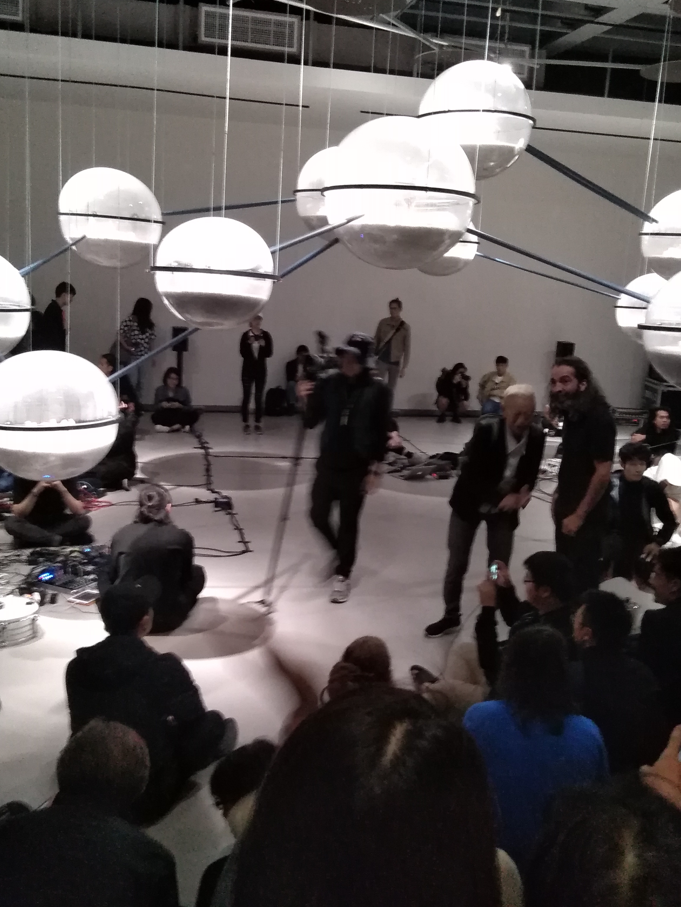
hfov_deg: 40.7
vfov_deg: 52.6
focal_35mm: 35
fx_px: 918
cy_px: 450
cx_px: 349
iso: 817
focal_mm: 3.46
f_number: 2.2
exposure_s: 1/15
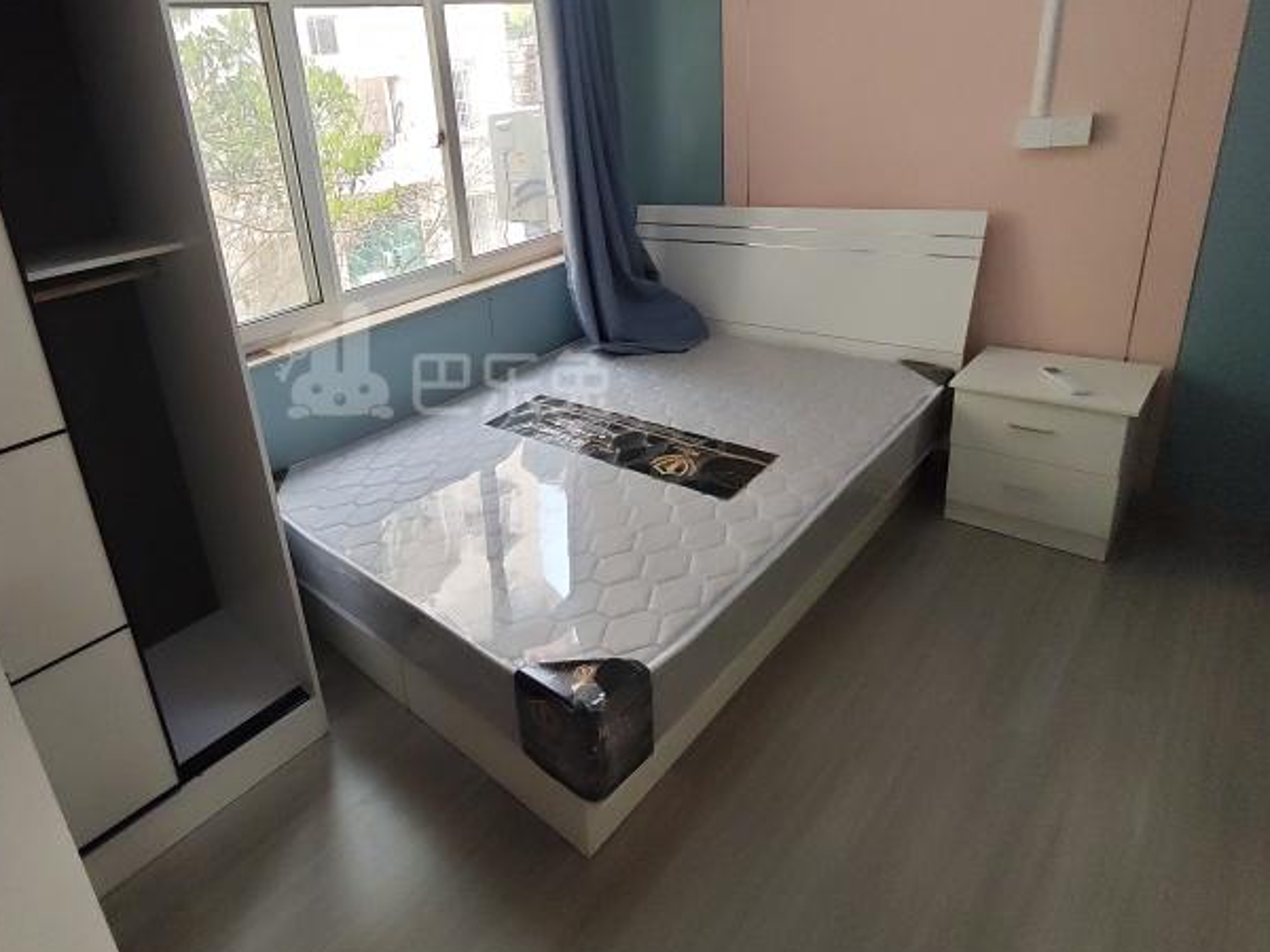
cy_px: 362
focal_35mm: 20
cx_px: 444
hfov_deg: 79.6
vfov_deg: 65.1
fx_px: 734
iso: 64
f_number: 2.2
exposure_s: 1/79.9
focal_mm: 1.91
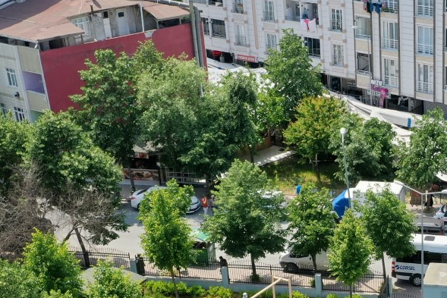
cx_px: 412
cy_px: 343
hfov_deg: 25.4
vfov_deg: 17.1
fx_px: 956
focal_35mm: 77
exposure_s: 1/320
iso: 100
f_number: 5
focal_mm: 10.26
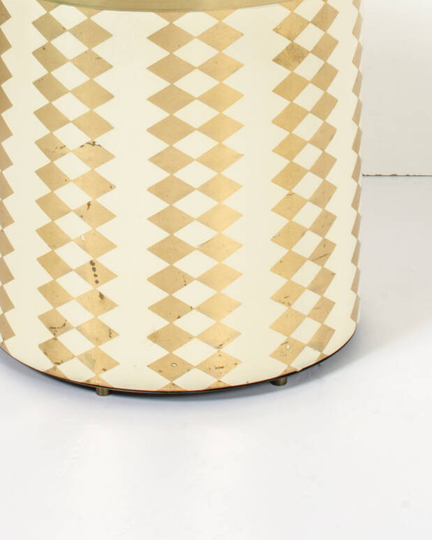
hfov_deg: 11.5
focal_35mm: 134
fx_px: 2146
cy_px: 72
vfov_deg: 14.2
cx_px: 176
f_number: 18
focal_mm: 35
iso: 100
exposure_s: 1/160
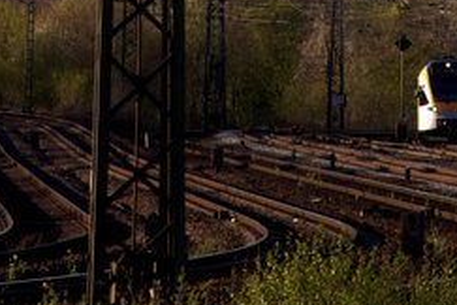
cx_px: 547
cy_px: -329
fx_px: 12338
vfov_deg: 1.4
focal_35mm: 972
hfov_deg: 2.1
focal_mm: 200
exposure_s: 1/200
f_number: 8
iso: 200
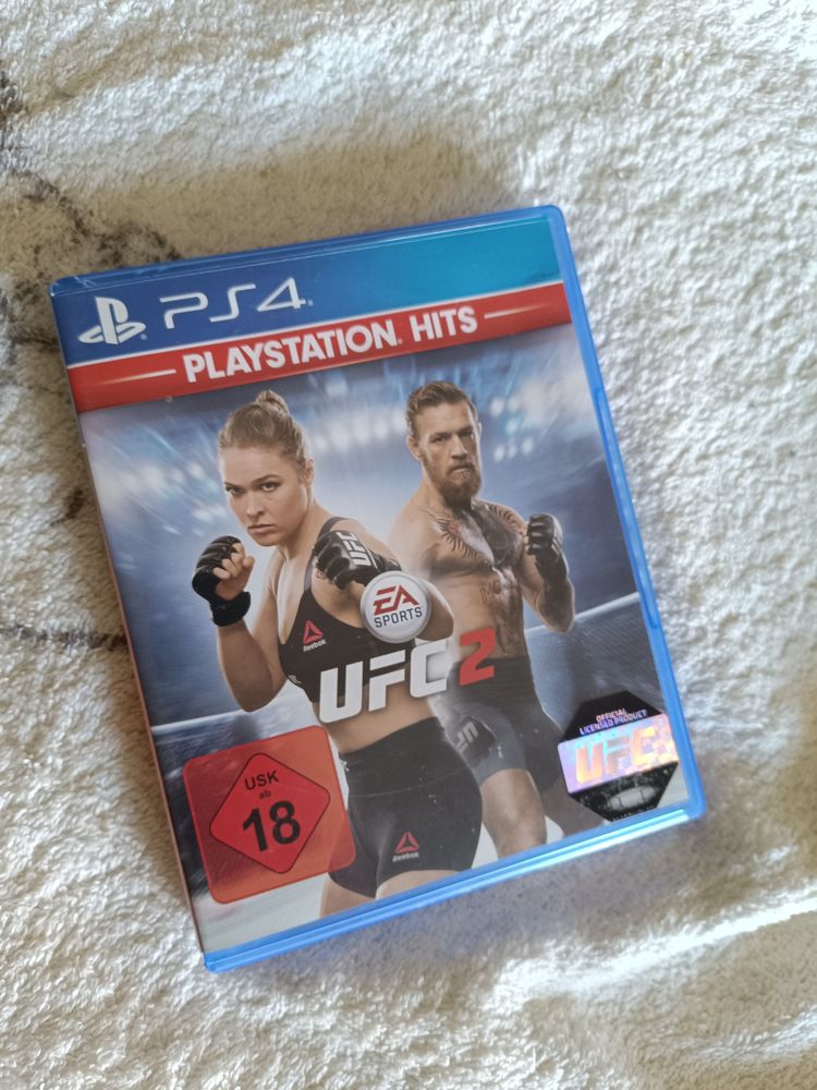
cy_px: 545
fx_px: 755
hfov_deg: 56.8
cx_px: 408
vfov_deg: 71.6
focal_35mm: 24
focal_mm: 5.59
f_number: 1.88
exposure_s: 1/50.1
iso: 687
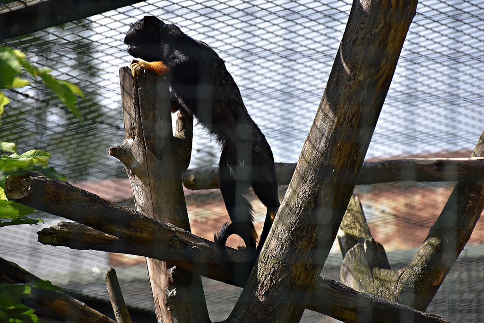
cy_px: 162
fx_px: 2824
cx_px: 242
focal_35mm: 210
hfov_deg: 9.8
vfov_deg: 6.5
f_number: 5.6
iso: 450
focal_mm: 140
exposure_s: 1/1000
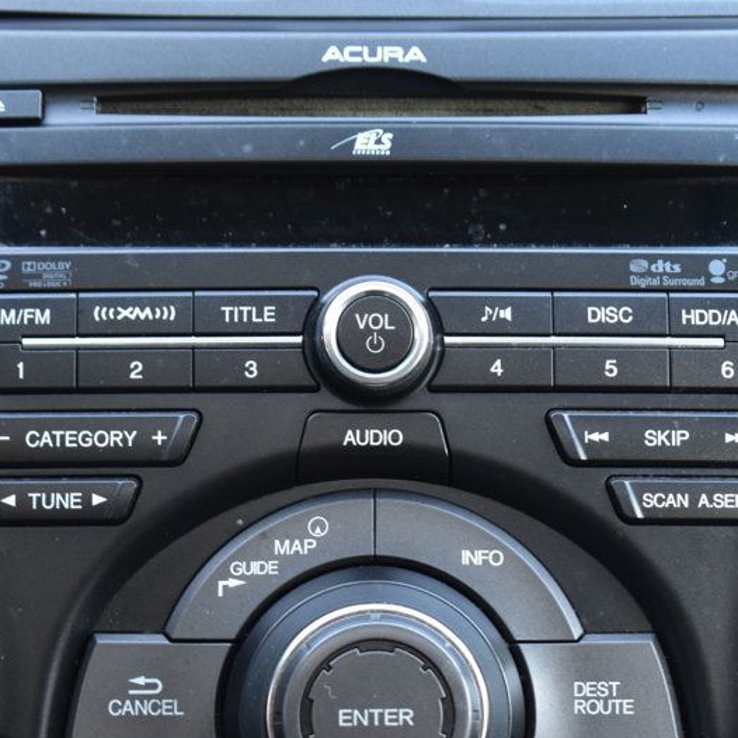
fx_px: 2991
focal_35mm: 124
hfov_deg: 14.1
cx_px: 327
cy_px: 460
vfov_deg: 14.1
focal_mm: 50
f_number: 6.3
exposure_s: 1/15
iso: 900
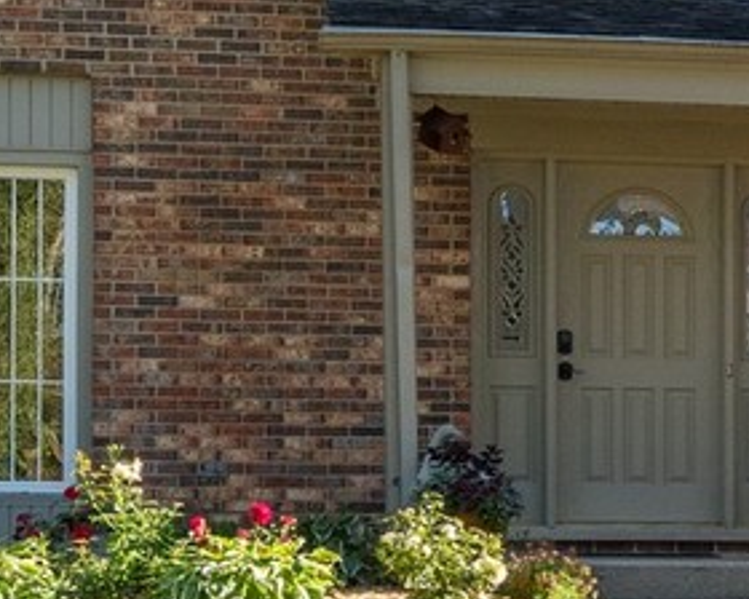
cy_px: -80
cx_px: 880
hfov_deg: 16.2
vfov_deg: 13.2
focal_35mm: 114
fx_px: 2527
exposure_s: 1/200
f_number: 8
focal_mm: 14
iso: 200
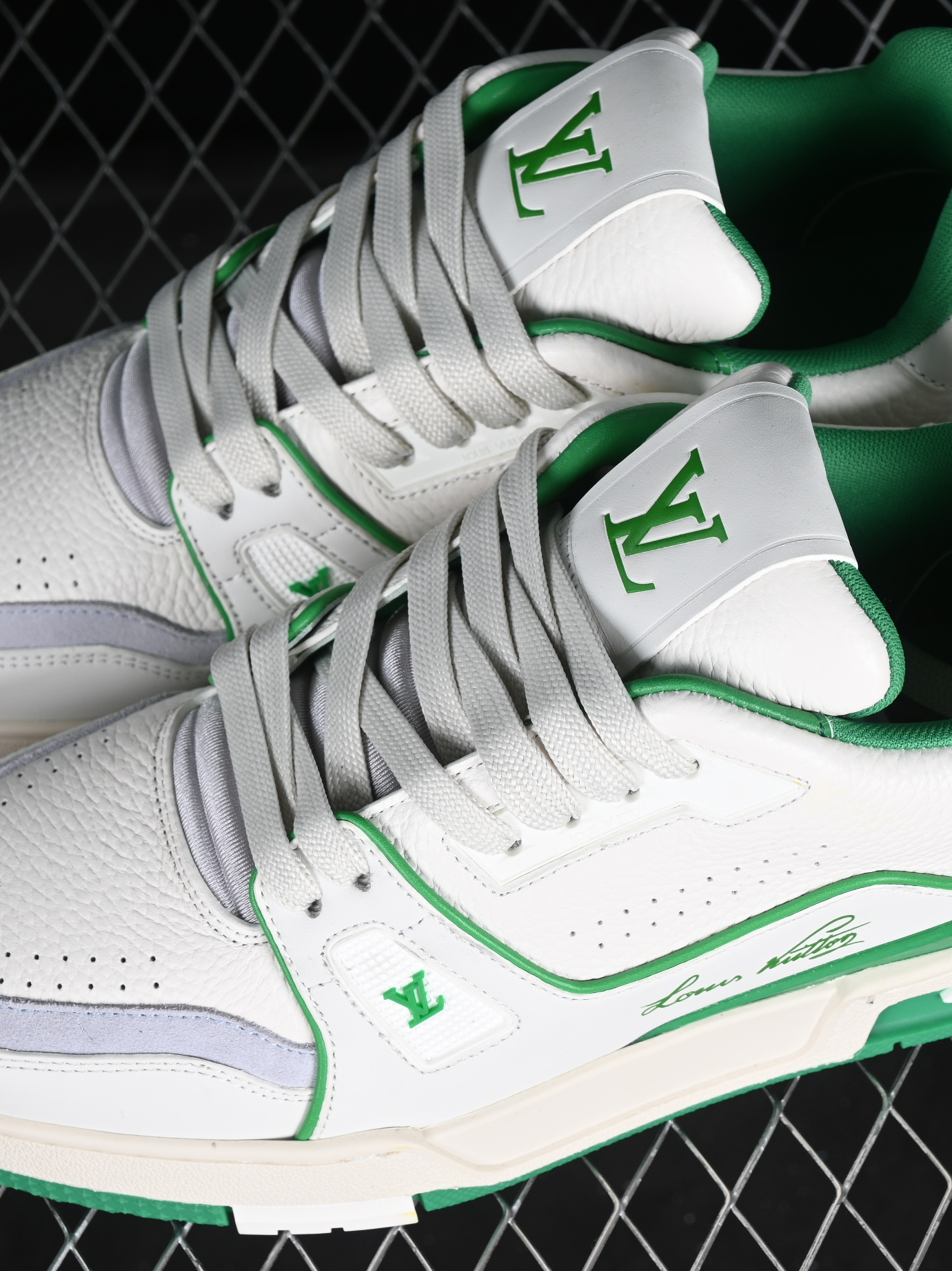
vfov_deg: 18.0
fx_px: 3998
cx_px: 488
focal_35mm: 109
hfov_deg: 13.6
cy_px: 636
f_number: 7.1
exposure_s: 1/80
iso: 160
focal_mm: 50
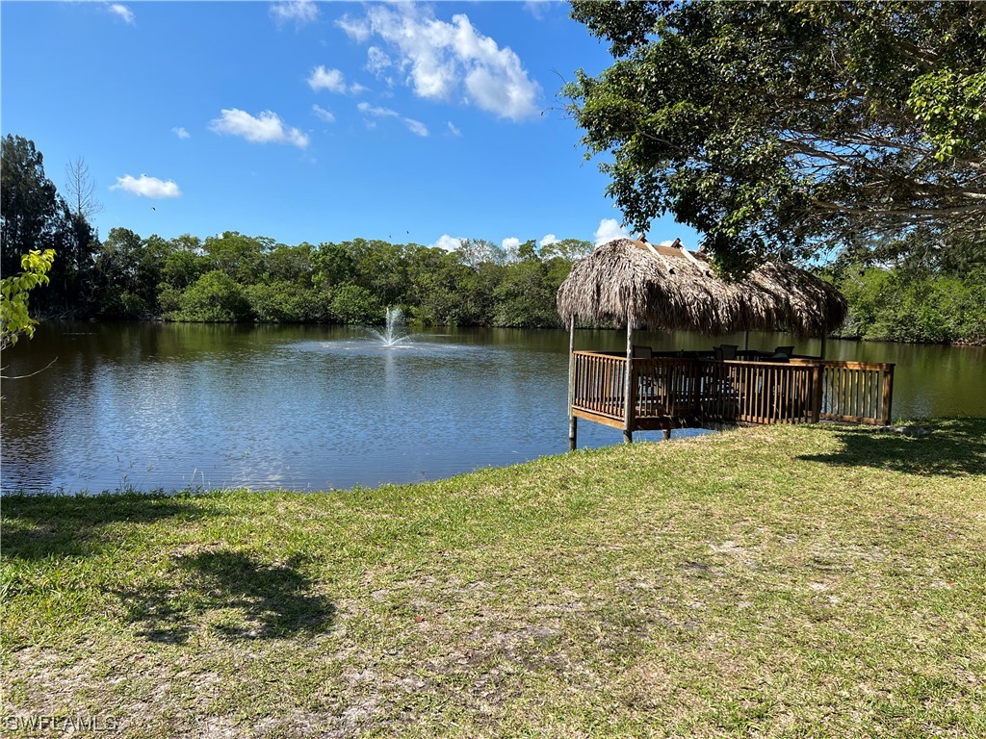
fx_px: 741
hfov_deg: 67.3
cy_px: 370
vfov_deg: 53.1
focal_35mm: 26
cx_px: 493
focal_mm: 5.7
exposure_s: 1/3831
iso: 50
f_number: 1.5
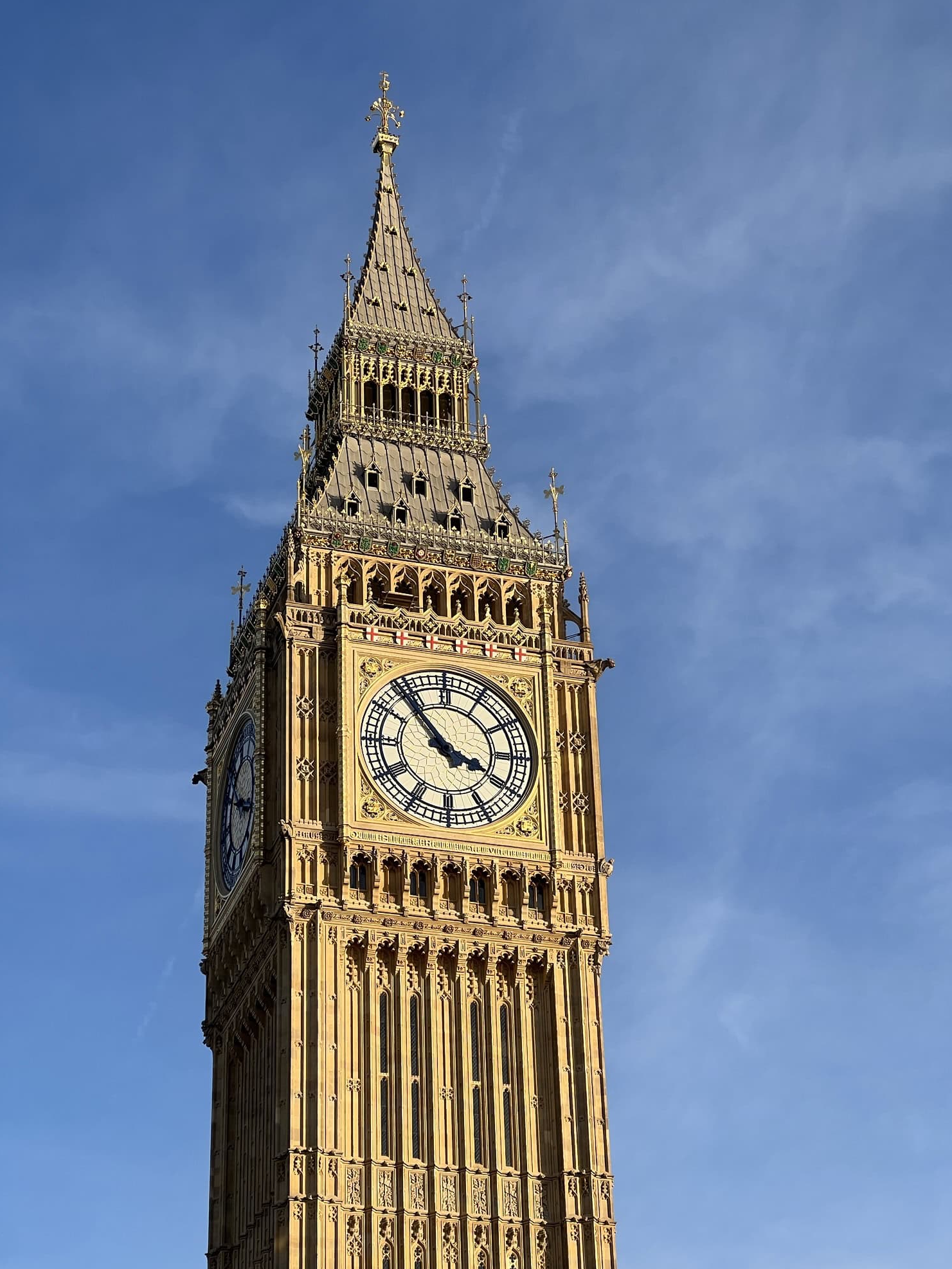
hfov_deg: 18.9
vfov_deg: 25.0
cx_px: 480
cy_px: 641
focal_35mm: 78
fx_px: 2860
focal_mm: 9
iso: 32
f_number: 2.8
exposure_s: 1/412
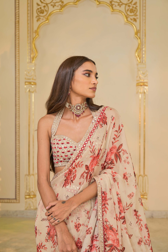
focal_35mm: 57
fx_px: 399
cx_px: 84
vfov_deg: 35.1
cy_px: 126
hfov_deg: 23.8
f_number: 5.6
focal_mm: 57
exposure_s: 1/80
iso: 125
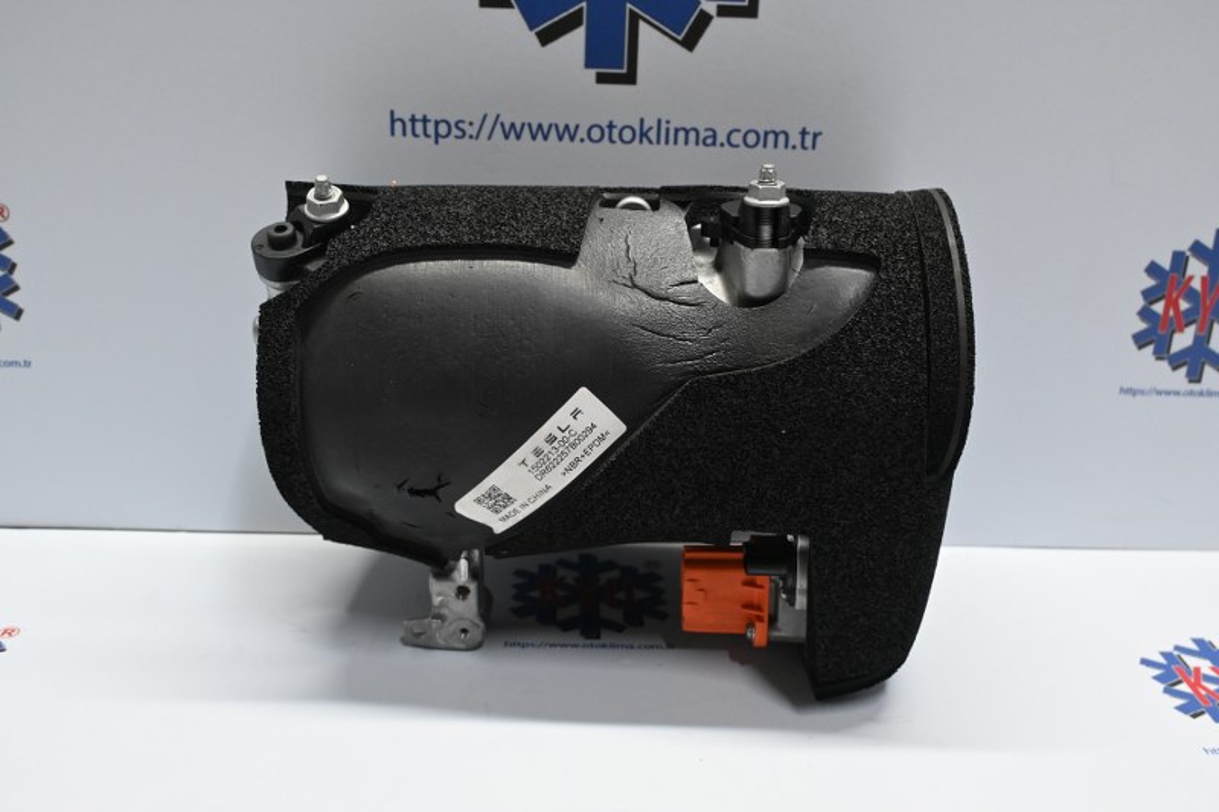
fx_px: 1244
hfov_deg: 52.2
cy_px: 406
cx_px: 610
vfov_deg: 36.2
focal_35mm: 37
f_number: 4.2
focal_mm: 24.5
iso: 1600
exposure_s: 1/125
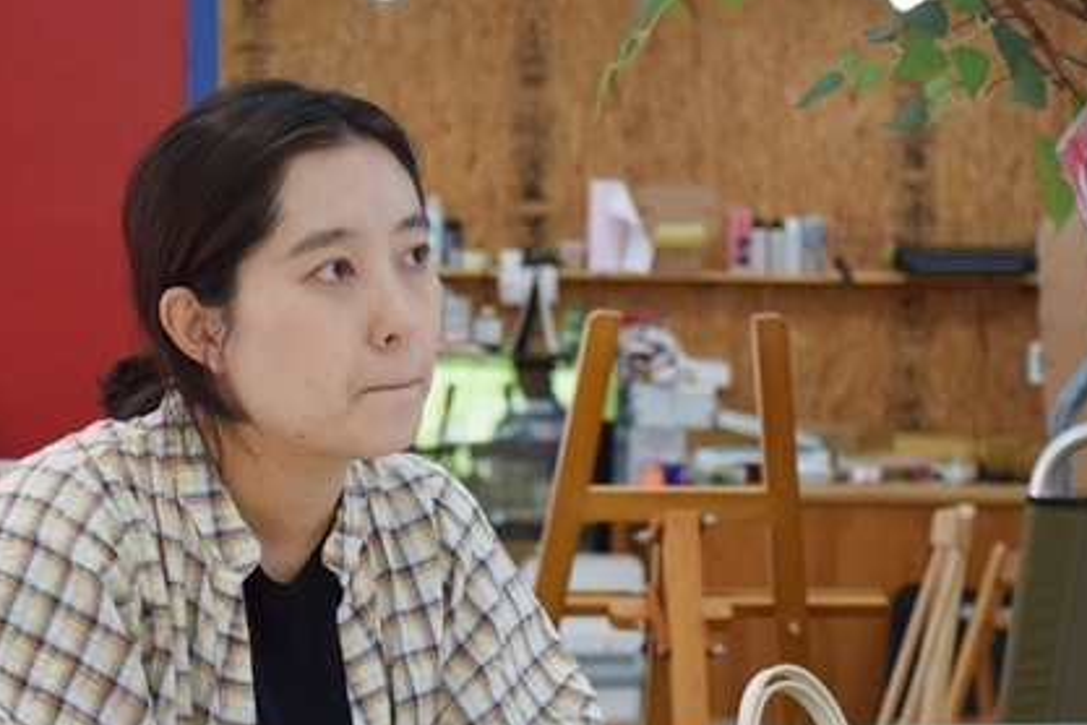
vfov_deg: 11.9
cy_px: 429
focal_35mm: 115
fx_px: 3472
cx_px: 451
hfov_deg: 17.8
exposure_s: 1/60
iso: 450
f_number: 4.8
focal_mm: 50
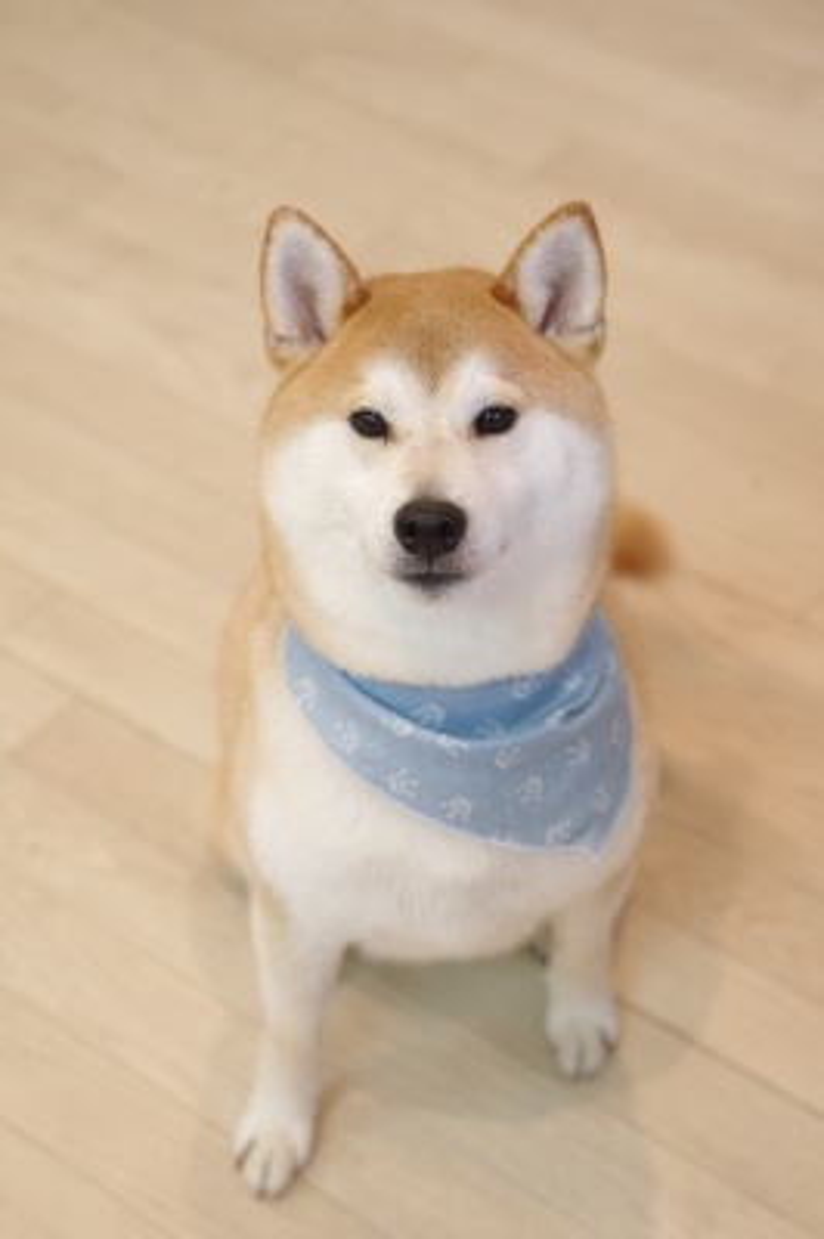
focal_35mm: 75
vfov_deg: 27.0
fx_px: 2579
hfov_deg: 18.2
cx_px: 412
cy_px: 620
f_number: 2.8
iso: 800
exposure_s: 1/100
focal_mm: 50
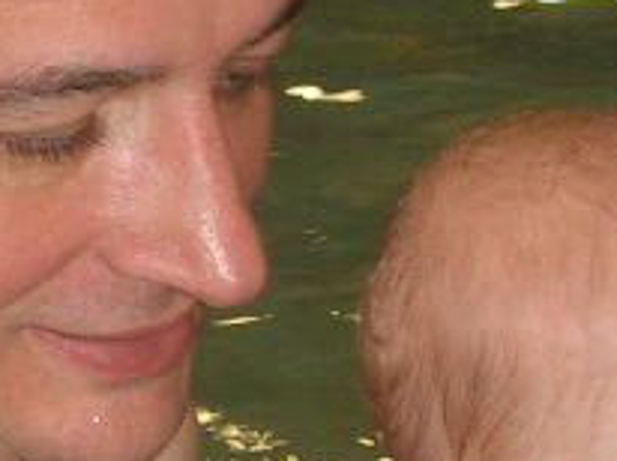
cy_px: 448
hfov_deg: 6.4
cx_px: -25
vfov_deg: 4.8
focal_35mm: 307
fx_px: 5466
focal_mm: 12.2
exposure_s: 1/40
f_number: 3.9
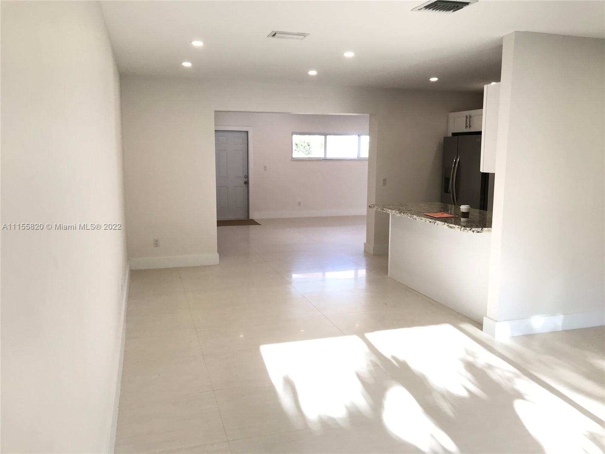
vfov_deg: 49.7
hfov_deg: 63.4
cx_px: 302
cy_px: 227
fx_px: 489
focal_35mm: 28
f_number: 1.8
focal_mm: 3.99
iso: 32
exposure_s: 1/120
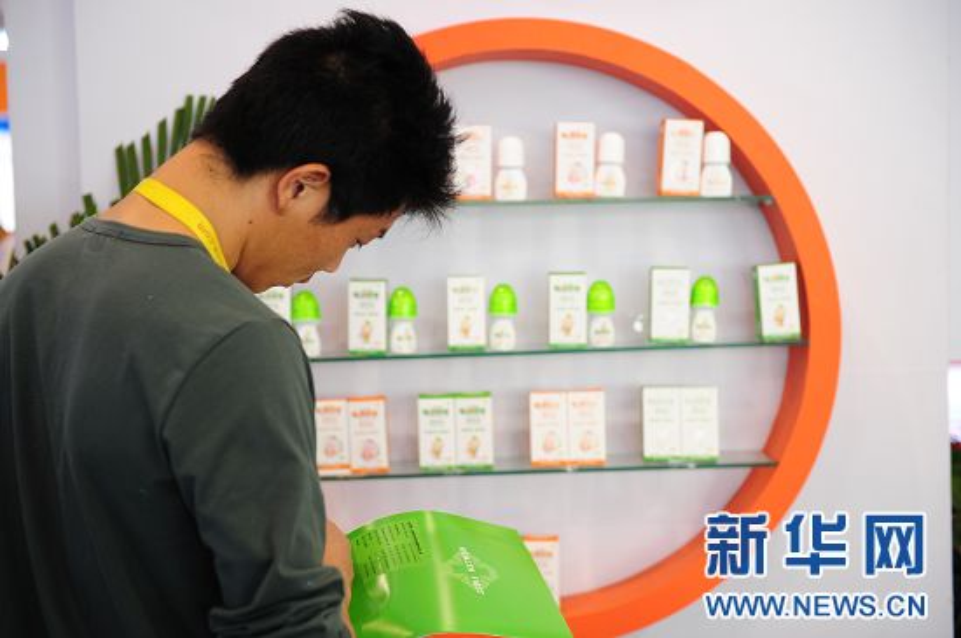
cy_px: 319
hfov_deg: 38.2
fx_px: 1386
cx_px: 480
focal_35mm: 52
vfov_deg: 25.9
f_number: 3.2
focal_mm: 52
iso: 800
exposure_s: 1/80
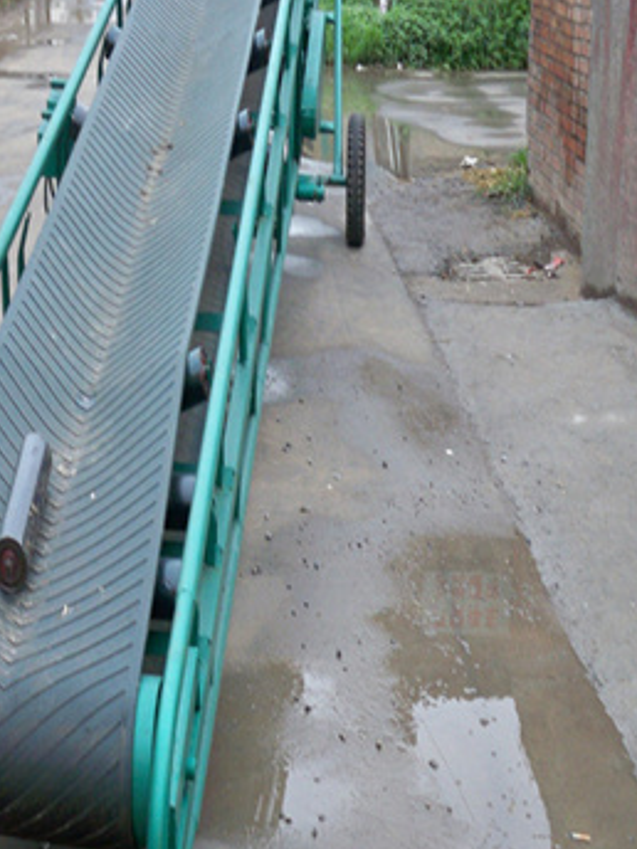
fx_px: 1497
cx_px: 178
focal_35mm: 61
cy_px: 353
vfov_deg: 31.6
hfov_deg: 23.8
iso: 100
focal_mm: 6.3
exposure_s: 1/125
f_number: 3.1
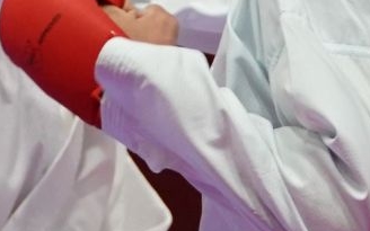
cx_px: 147
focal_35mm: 1547
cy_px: 207
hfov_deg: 1.4
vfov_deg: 0.8
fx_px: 15599
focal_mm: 185
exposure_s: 1/1000
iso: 2500
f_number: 4
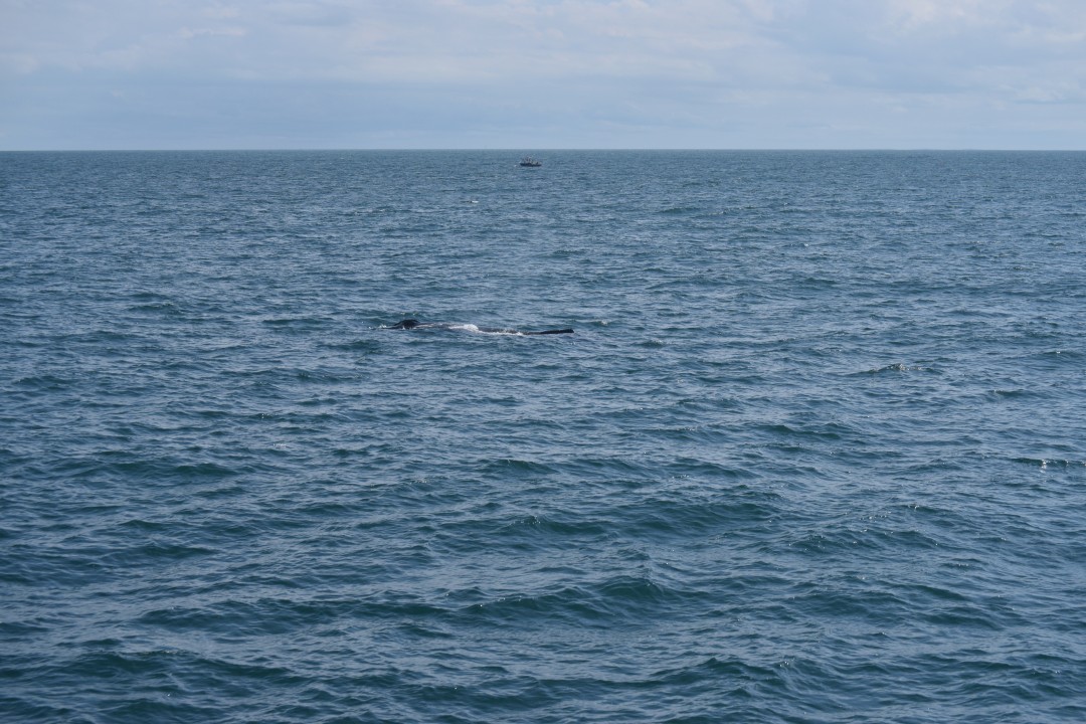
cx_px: 543
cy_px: 362
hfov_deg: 24.6
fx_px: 2489
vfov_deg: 16.6
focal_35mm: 82
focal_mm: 55
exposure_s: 1/1600
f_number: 5.6
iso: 200
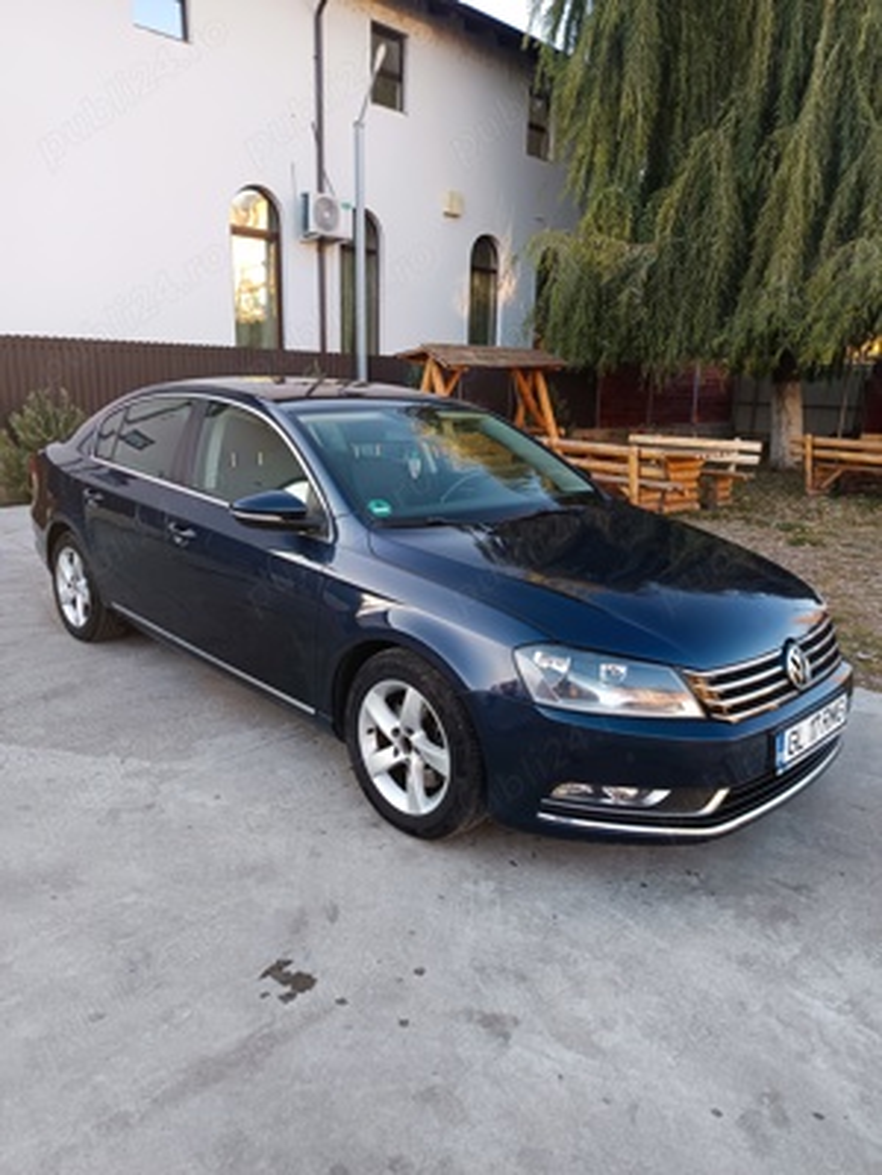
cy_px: 588
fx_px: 815
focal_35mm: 24
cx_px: 441
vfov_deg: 71.6
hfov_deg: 56.8
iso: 118
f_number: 1.7
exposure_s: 1/60
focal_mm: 5.31
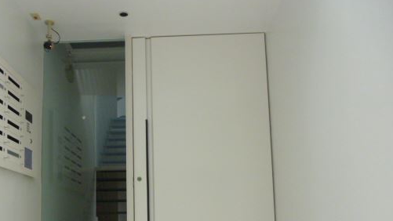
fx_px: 406
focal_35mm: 39
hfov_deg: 51.1
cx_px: 147
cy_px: 171
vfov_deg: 29.9
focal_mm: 5
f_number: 3.1
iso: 400
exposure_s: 1/320
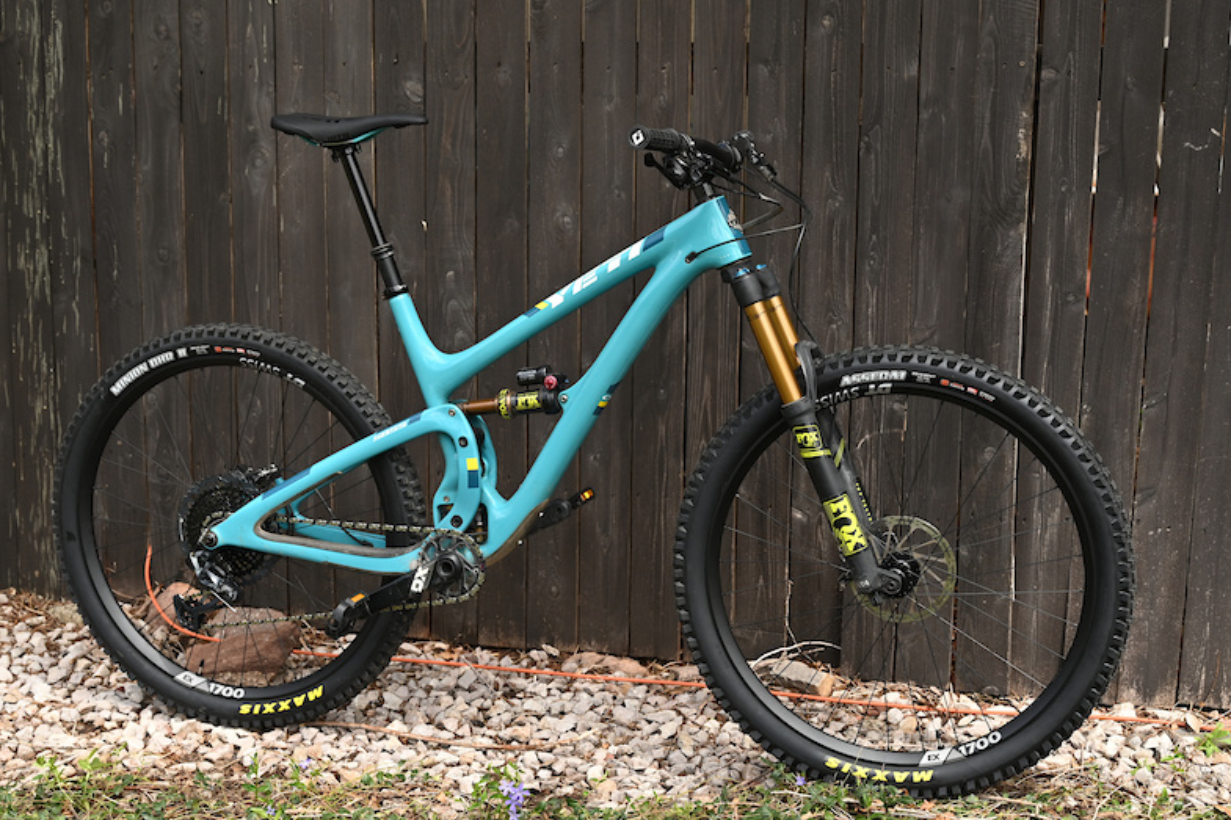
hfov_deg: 35.6
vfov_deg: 24.2
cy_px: 408
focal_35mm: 56
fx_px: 1914
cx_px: 626
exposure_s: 1/500
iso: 400
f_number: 6.3
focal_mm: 55
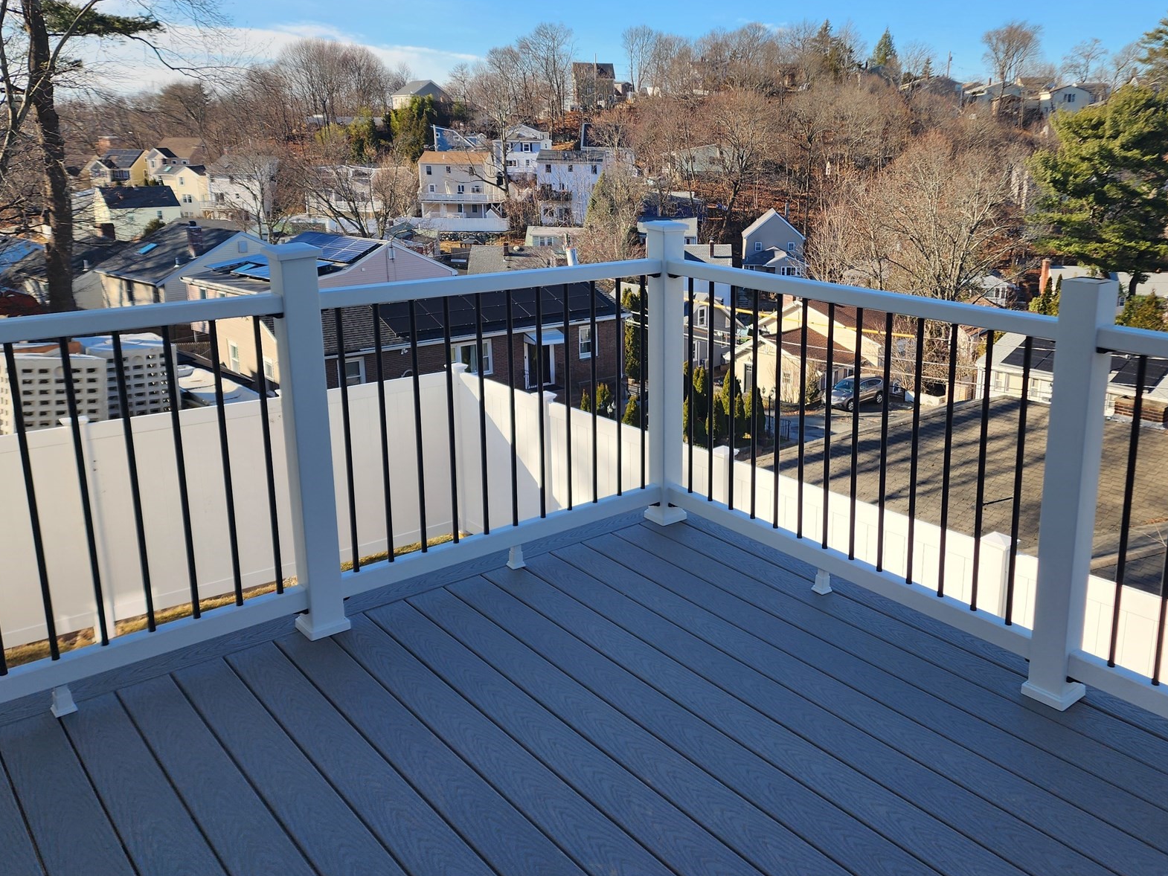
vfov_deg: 46.7
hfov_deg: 59.3
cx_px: 714
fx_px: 1012
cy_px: 394
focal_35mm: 30
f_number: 1.8
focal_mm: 6.4
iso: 12
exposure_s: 1/617
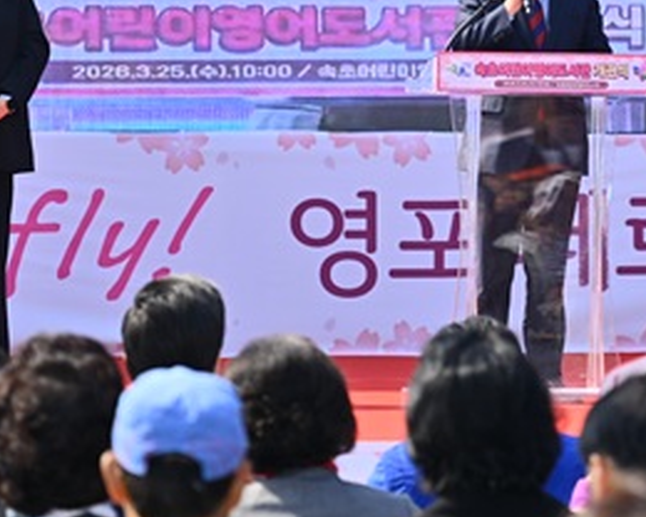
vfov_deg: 5.5
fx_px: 5392
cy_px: 36
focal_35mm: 282
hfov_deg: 6.8
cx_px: 547
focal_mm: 120
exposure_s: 1/1000
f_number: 4
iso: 100
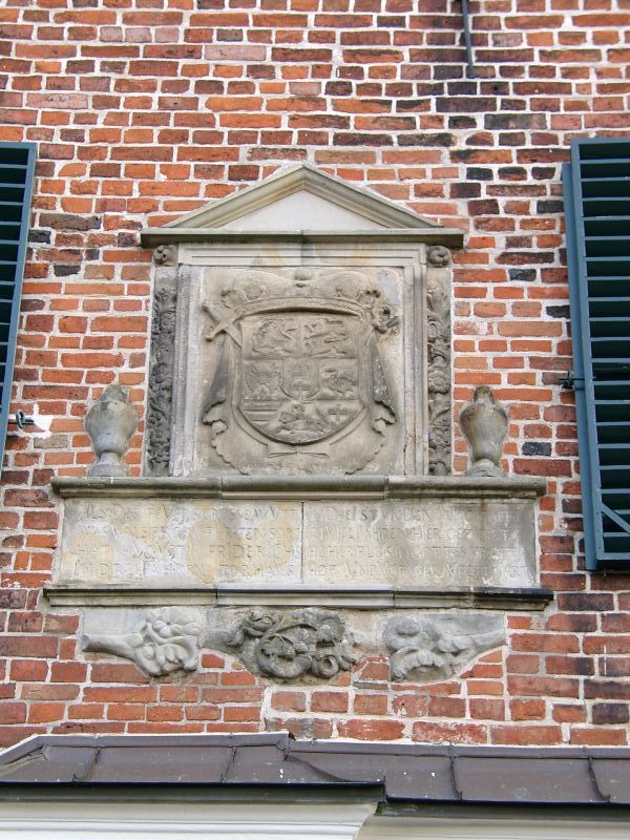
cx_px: 315
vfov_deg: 19.6
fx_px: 2427
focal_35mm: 100
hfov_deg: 14.8
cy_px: 420
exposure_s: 1/76.4
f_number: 2.8
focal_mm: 20.74
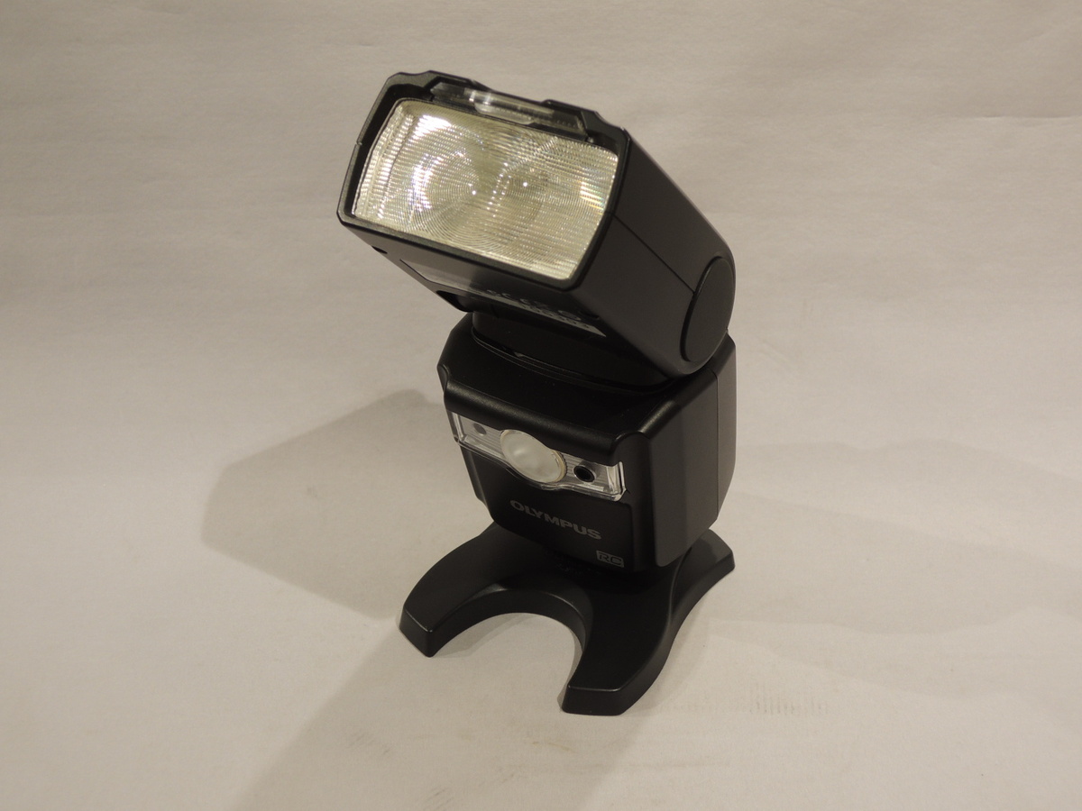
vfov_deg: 26.6
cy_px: 406
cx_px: 541
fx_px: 1719
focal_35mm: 55
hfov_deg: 34.9
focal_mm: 9.9
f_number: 4
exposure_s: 1/60
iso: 160
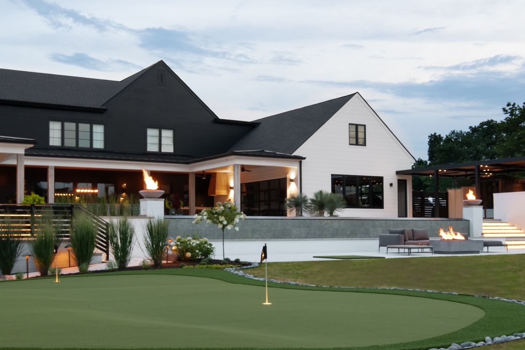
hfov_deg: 40.3
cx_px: 275
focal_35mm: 49
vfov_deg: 27.5
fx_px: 714
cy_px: 163
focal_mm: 42
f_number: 14
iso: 1000
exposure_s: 1/8
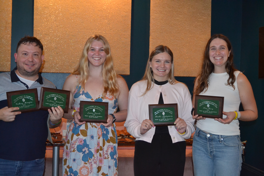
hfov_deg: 37.9
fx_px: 385
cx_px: 132
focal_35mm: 52
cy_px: 88
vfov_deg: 25.8
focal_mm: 35
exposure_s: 1/60
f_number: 5
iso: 3200
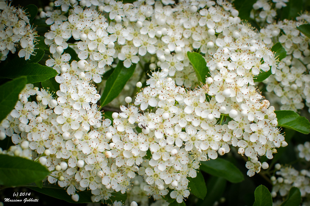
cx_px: 155
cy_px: 103
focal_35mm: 52
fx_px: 451
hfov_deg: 37.9
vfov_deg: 25.6
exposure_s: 1/200
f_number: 4.5
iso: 200
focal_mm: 35
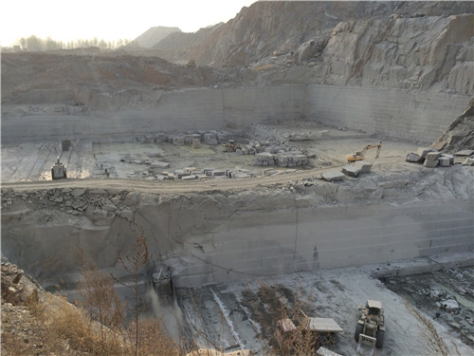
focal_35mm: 30
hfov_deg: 60.0
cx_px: 237
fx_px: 411
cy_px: 178
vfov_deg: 46.8
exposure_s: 1/1325
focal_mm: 4.12
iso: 32
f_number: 2.2
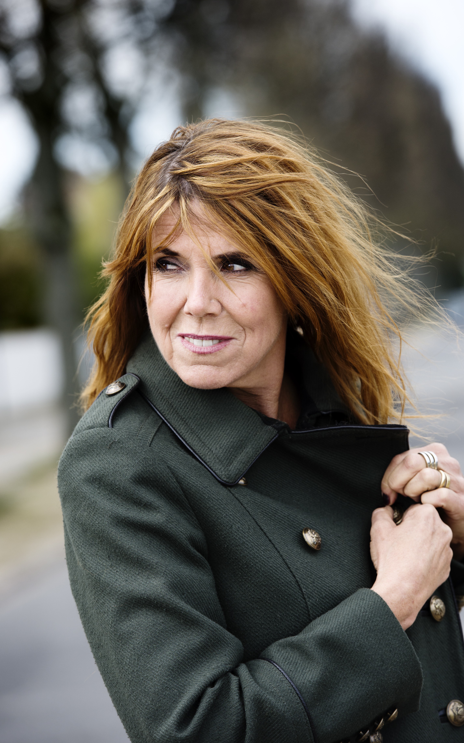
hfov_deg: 7.8
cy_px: 372
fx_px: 3419
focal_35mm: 169
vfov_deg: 12.4
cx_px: 246
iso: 200
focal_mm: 165
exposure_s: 1/640
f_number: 5.6
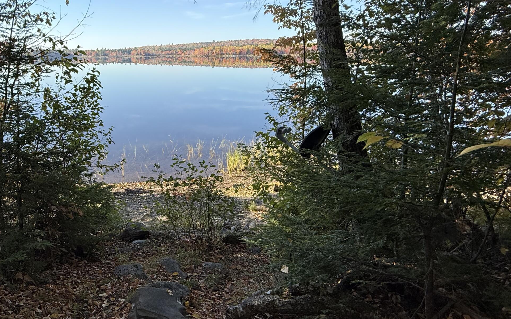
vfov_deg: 52.9
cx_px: 156
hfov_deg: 73.9
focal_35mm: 23
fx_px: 320
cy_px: 140
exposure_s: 1/658
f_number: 2.2
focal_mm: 2.22
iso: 50
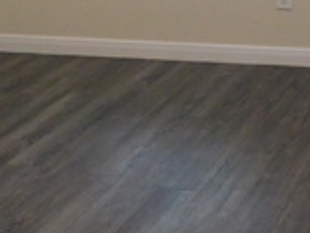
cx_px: 430
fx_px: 860
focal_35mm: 96
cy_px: -130
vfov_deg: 14.3
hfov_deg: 18.6
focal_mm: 4
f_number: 3
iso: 220
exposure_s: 1/30
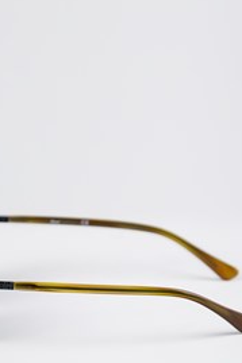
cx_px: 80
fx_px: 2393
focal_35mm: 237
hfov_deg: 5.8
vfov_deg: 8.7
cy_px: 187
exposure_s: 1/125
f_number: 4.5
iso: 100
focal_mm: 88
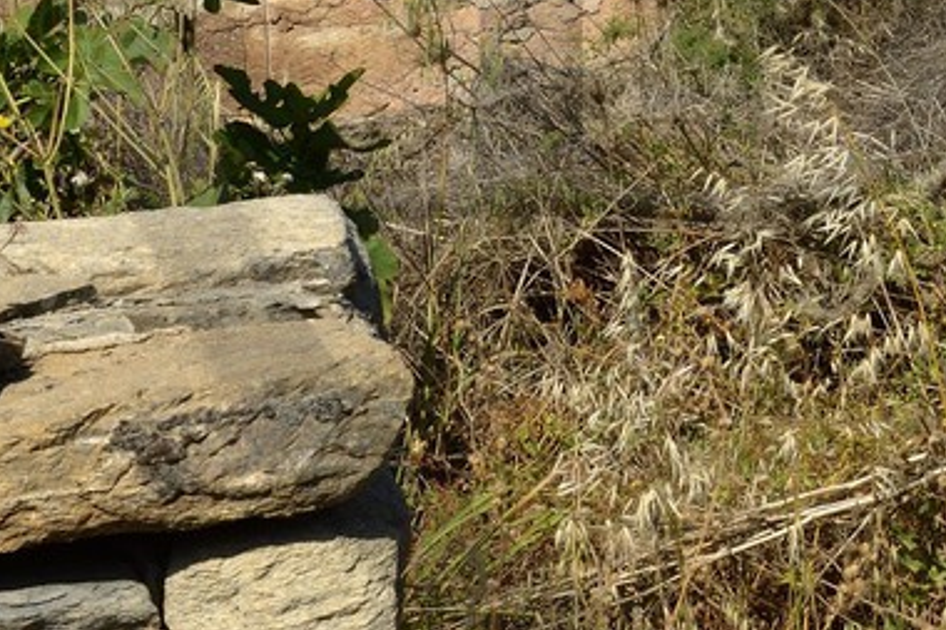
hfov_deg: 12.6
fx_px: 4202
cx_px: 1068
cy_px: -187
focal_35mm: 160
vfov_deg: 8.5
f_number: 11
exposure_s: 1/320
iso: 200
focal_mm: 38
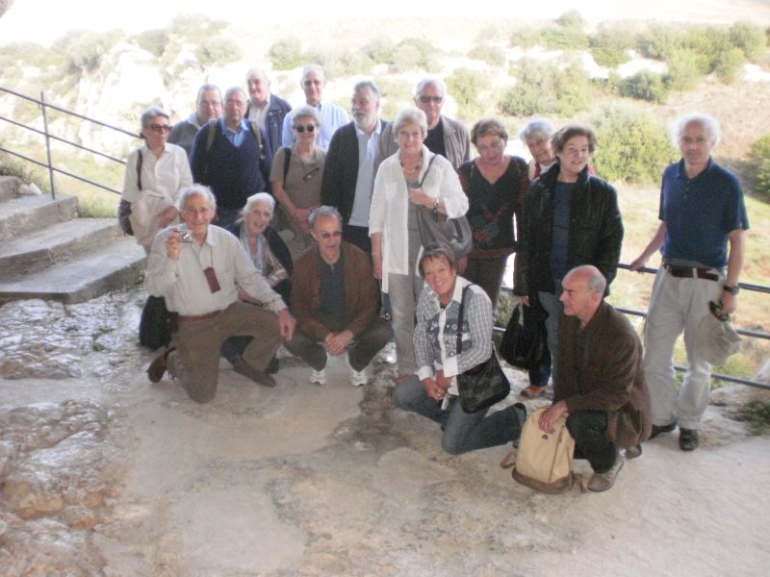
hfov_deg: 51.4
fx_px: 801
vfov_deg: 39.7
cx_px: 385
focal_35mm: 36
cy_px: 288
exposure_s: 1/250
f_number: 3.1
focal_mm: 6.3
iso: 400
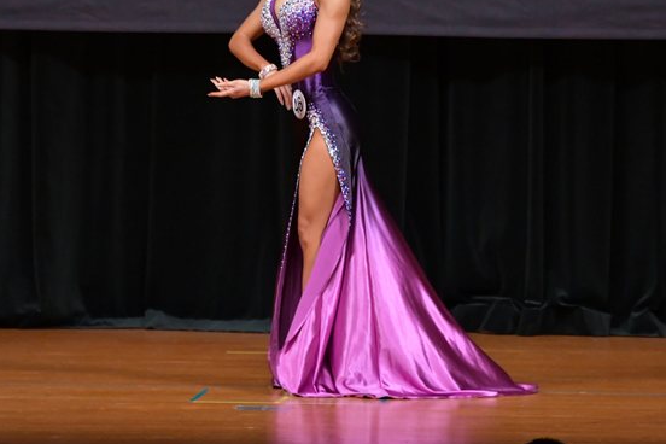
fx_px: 7011
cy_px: 145
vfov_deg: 3.6
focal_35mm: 379
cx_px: 364
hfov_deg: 5.4
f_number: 5.6
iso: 4000
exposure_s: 1/400
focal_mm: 180
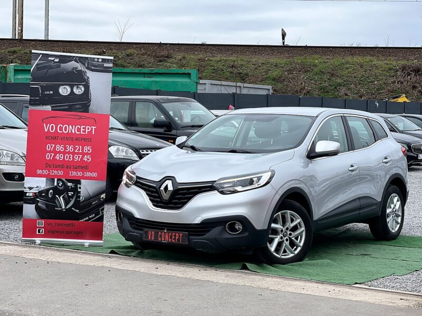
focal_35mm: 77
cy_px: 158
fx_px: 939
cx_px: 211
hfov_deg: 25.3
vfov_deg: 19.1
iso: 25
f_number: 2.8
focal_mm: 9
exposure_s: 1/206
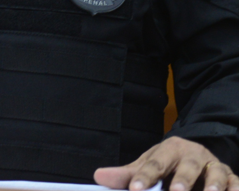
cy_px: -143
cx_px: -85
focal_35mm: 293
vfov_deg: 5.2
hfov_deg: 6.5
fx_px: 2073
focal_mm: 70
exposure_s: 1/125
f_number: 3.5
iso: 2000
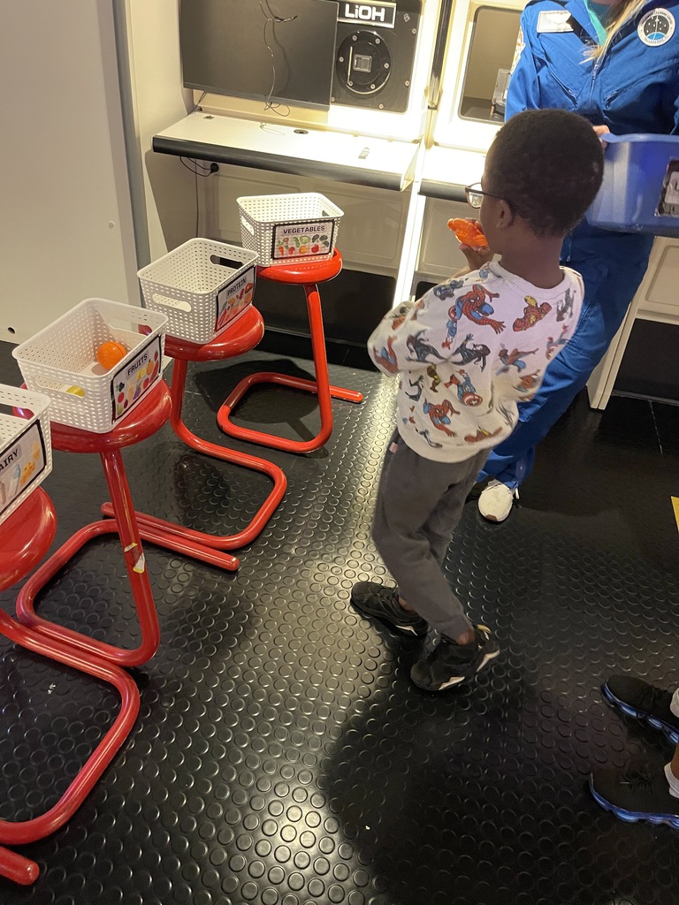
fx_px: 654
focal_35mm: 25
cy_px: 452
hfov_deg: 54.9
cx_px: 340
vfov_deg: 69.4
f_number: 1.6
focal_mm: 5.1
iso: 640
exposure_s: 1/30
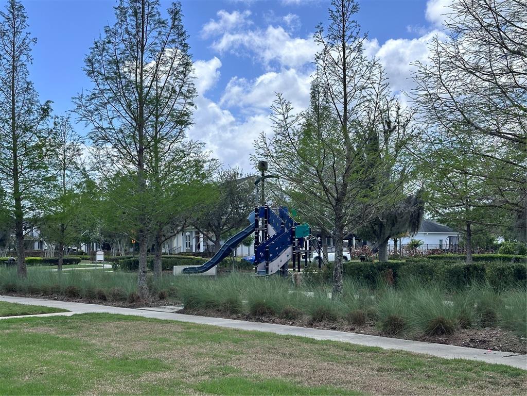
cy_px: 198
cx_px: 264
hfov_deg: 39.7
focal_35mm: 48
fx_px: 731
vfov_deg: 30.3
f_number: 1.78
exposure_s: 1/4785
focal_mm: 6.86
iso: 64
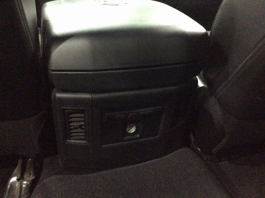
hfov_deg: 56.9
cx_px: 132
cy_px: 99
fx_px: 245
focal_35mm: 32
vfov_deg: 44.1
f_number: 2.4
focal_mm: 3.3
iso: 800
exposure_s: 1/15
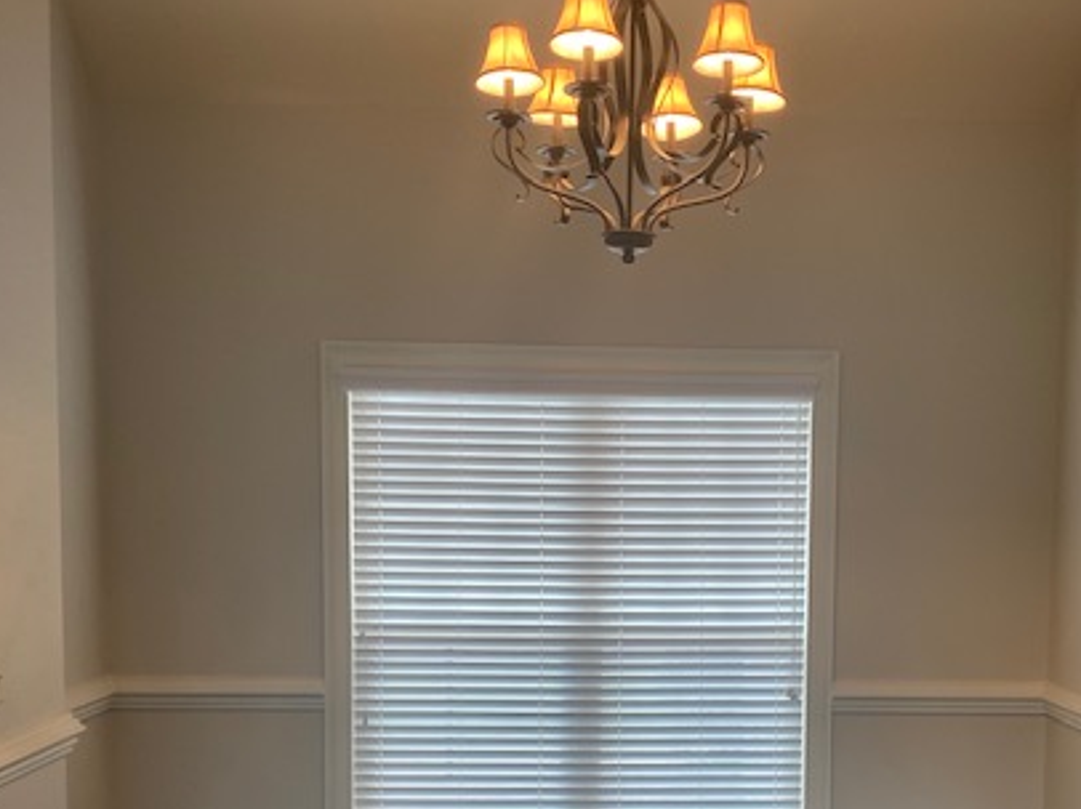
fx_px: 1280
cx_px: 623
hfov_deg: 45.7
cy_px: 615
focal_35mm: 41
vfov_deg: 34.3
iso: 100
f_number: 1.8
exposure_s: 1/120
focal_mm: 4.25
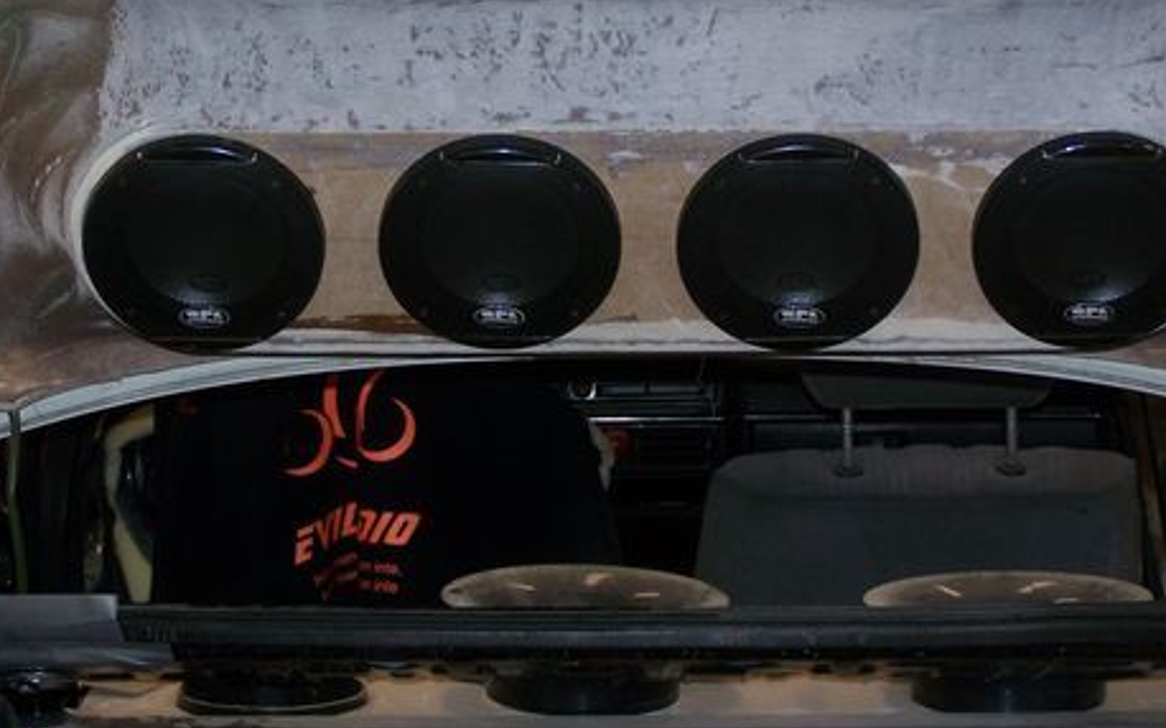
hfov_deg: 18.8
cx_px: 619
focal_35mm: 111
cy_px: 316
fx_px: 3526
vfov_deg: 11.8
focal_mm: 12.4
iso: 80
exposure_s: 1/80
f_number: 3.2
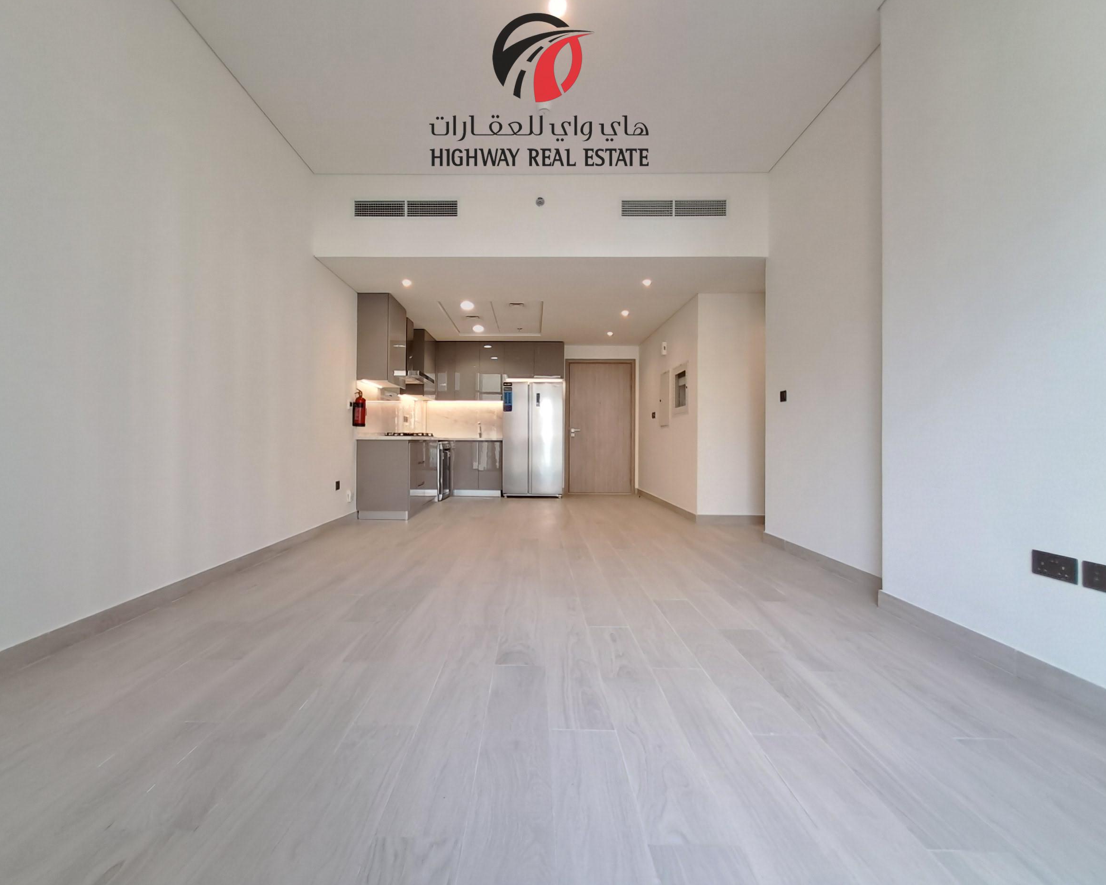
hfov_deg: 100.7
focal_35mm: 14
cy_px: 430
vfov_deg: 88.0
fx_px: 458
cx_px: 540
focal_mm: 1.13
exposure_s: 1/50
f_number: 2.2
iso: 160
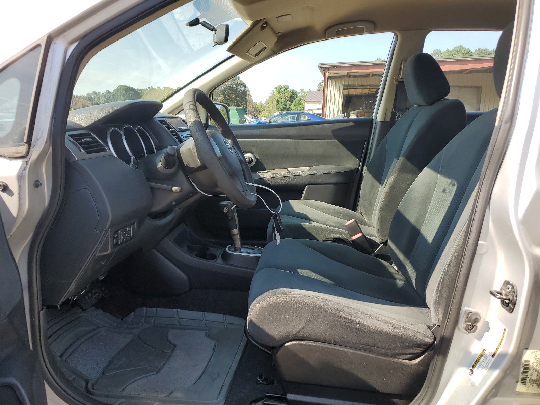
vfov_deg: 53.1
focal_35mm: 26
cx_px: 270
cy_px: 202
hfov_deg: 67.3
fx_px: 406
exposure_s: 1/833
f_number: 1.5
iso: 50
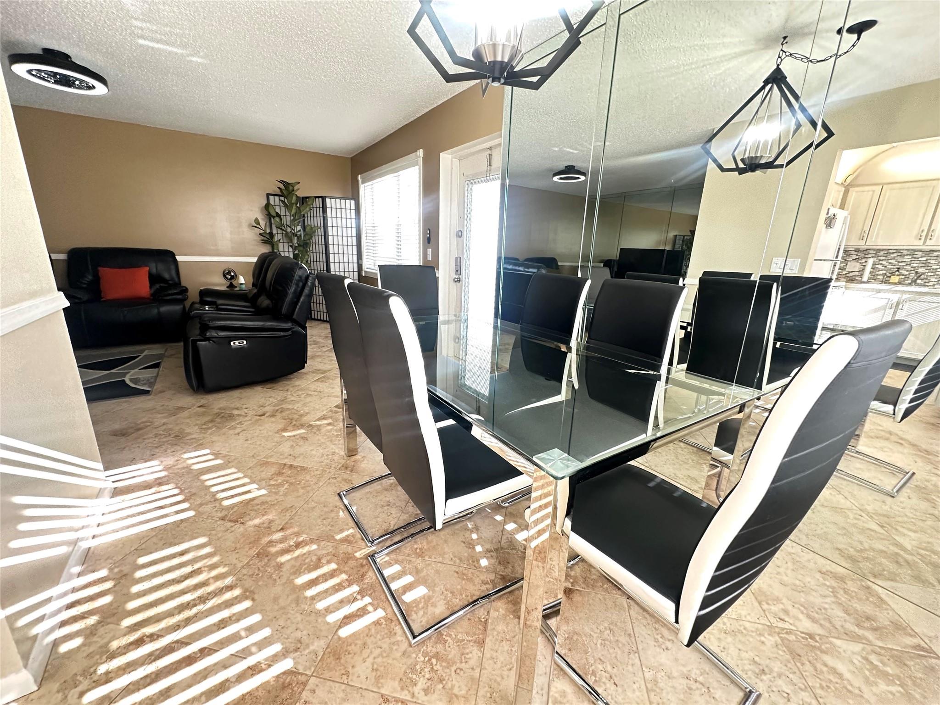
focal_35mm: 14
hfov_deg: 102.1
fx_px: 380
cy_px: 352
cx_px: 470
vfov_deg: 85.7
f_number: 2.2
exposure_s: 1/60
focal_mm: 2.22
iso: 250
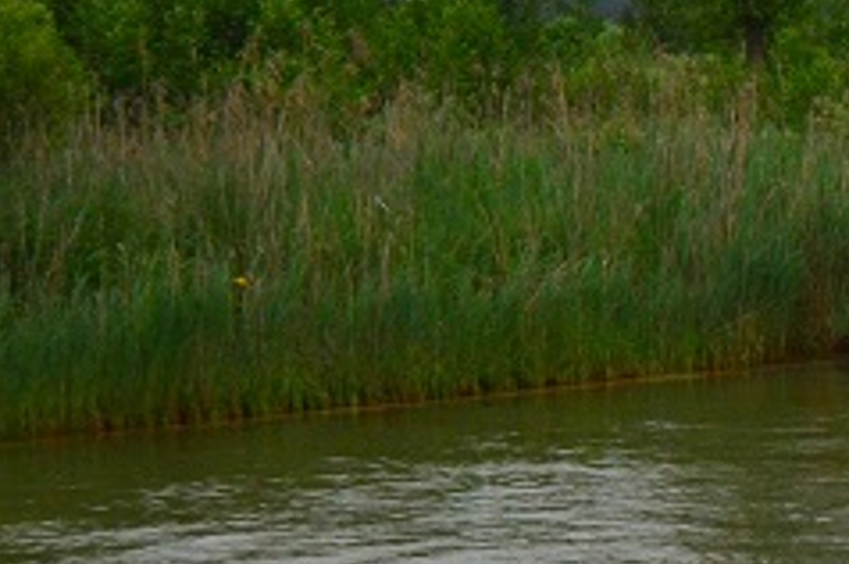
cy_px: 359
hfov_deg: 13.4
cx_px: 915
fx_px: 3556
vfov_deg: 9.1
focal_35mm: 151
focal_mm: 24
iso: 1250
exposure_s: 1/6400
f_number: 4
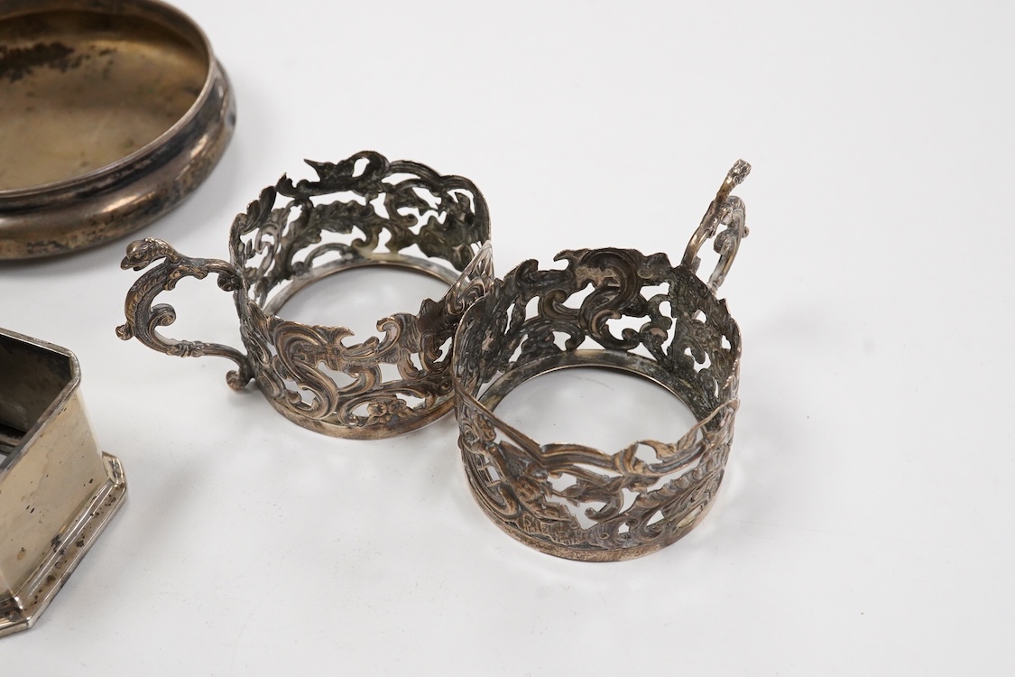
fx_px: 1269
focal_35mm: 45
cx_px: 508
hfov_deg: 43.6
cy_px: 338
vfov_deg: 29.9
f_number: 16
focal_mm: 30
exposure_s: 1/100
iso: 2500
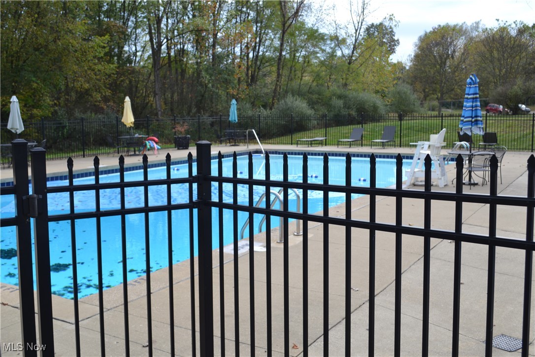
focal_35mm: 39
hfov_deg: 49.6
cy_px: 178
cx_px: 268
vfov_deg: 34.2
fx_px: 580
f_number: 6.3
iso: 100
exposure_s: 1/160
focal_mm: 26
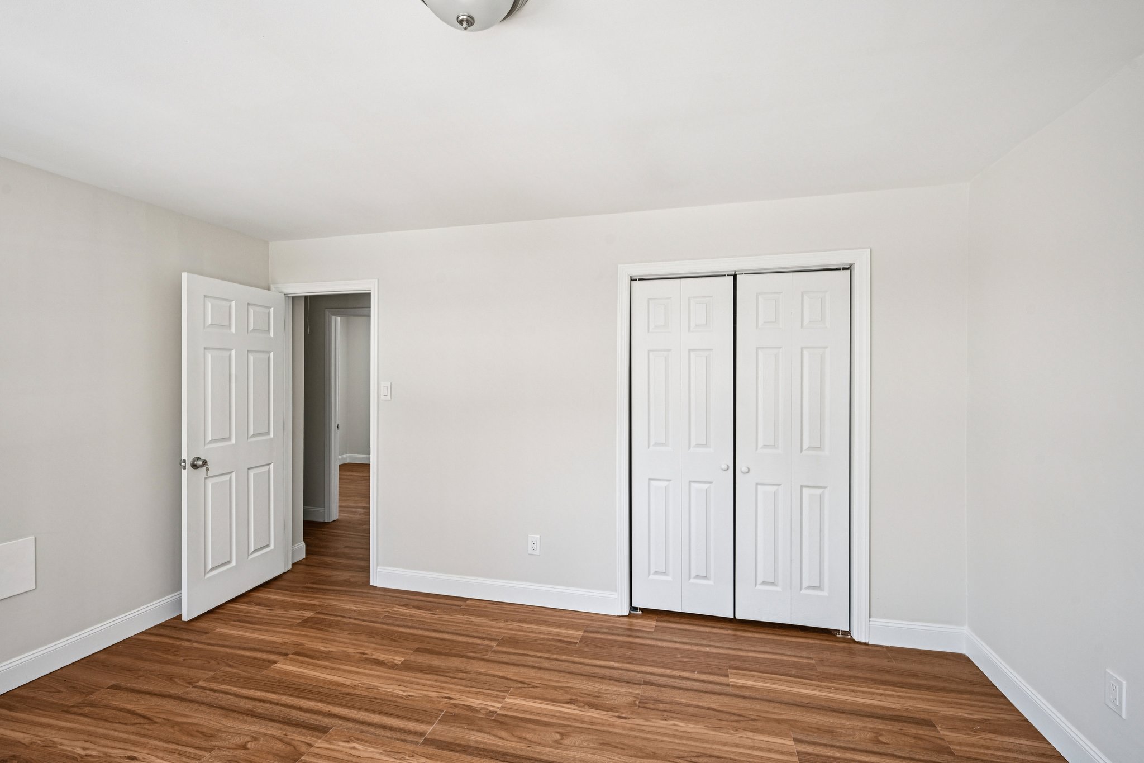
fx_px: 508
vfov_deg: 73.7
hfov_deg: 96.7
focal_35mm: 16
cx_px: 572
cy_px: 382
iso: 400
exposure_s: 1/100
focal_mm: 16
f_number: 8
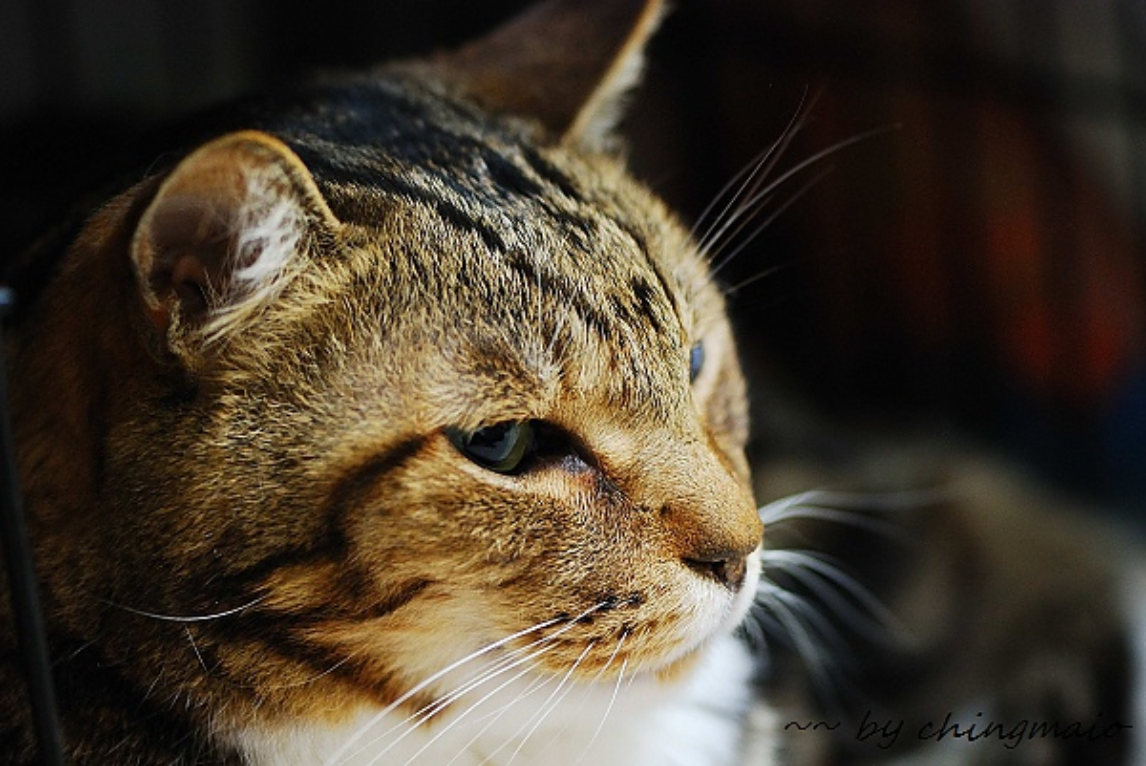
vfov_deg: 8.7
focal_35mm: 158
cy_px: 383
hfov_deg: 13.0
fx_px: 5017
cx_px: 573
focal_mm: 105
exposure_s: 1/13
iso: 800
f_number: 3.2
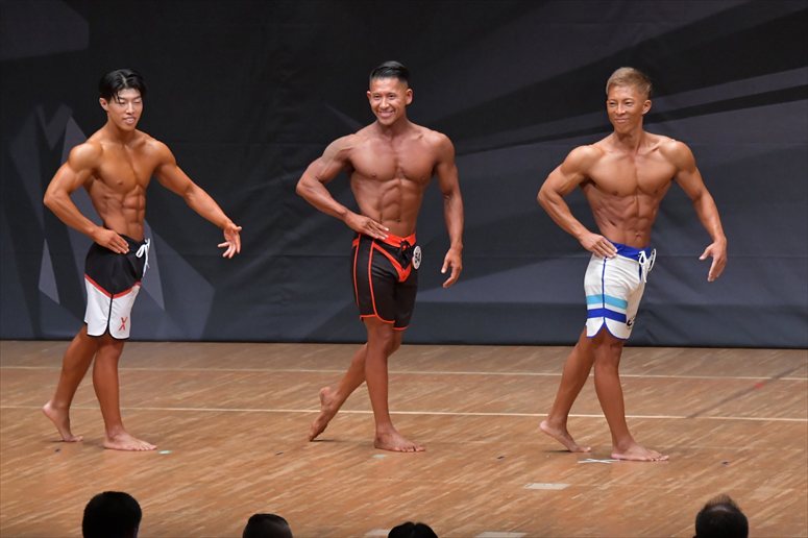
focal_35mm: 240
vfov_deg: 5.7
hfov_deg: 8.6
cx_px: 404
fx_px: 5384
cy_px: 269
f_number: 5.6
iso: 6400
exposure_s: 1/400
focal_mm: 160
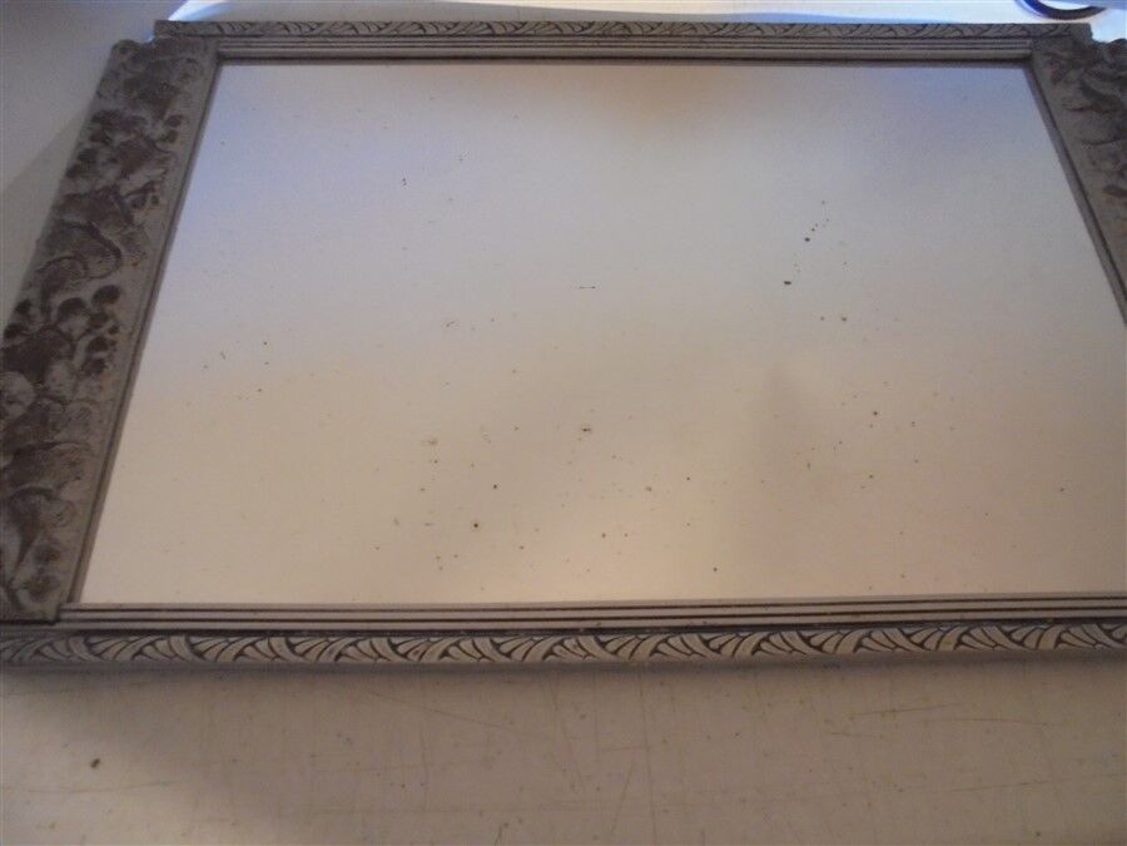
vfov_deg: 53.1
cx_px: 564
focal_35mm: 26
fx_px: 846
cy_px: 423
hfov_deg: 67.3
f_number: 3.5
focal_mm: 4.6
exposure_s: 1/10
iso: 400
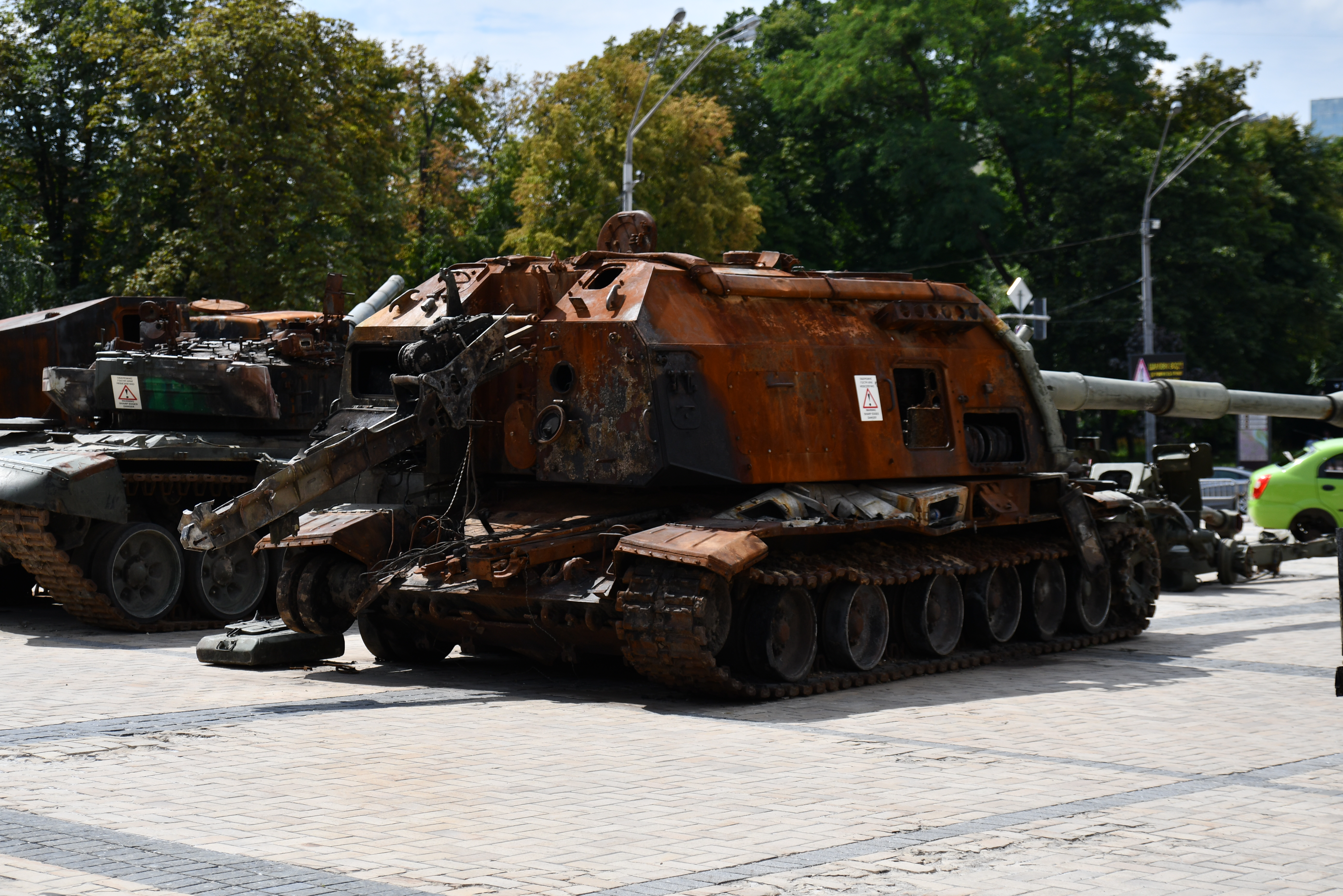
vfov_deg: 19.7
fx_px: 2574
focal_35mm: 69
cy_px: 448
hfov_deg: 29.2
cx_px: 672
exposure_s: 1/4000
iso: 140
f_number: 2.8
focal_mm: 46
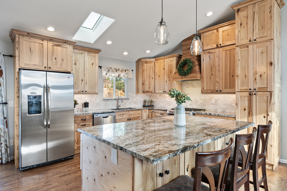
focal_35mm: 21
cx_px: 144
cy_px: 96
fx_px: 168
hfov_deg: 81.2
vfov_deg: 59.6
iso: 640
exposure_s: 1/15
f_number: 8
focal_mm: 21
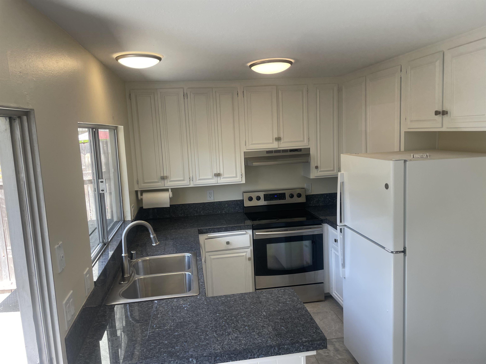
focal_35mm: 26
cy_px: 182
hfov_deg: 67.3
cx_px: 243
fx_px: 365
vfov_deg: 53.1
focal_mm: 4.2
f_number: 1.6
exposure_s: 1/121
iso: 32
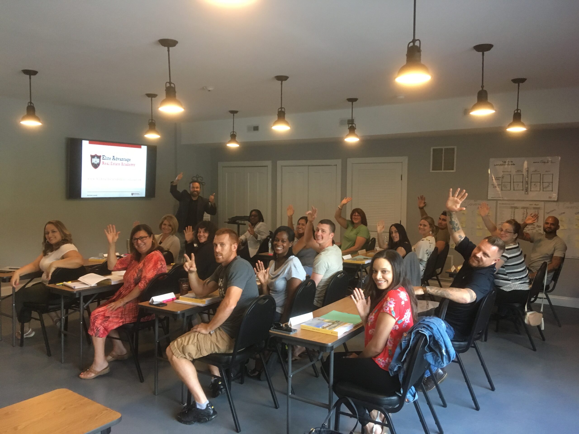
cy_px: 217
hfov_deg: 61.7
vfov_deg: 48.2
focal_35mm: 29
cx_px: 290
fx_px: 485
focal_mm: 4.15
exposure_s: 1/30
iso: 160
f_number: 2.2
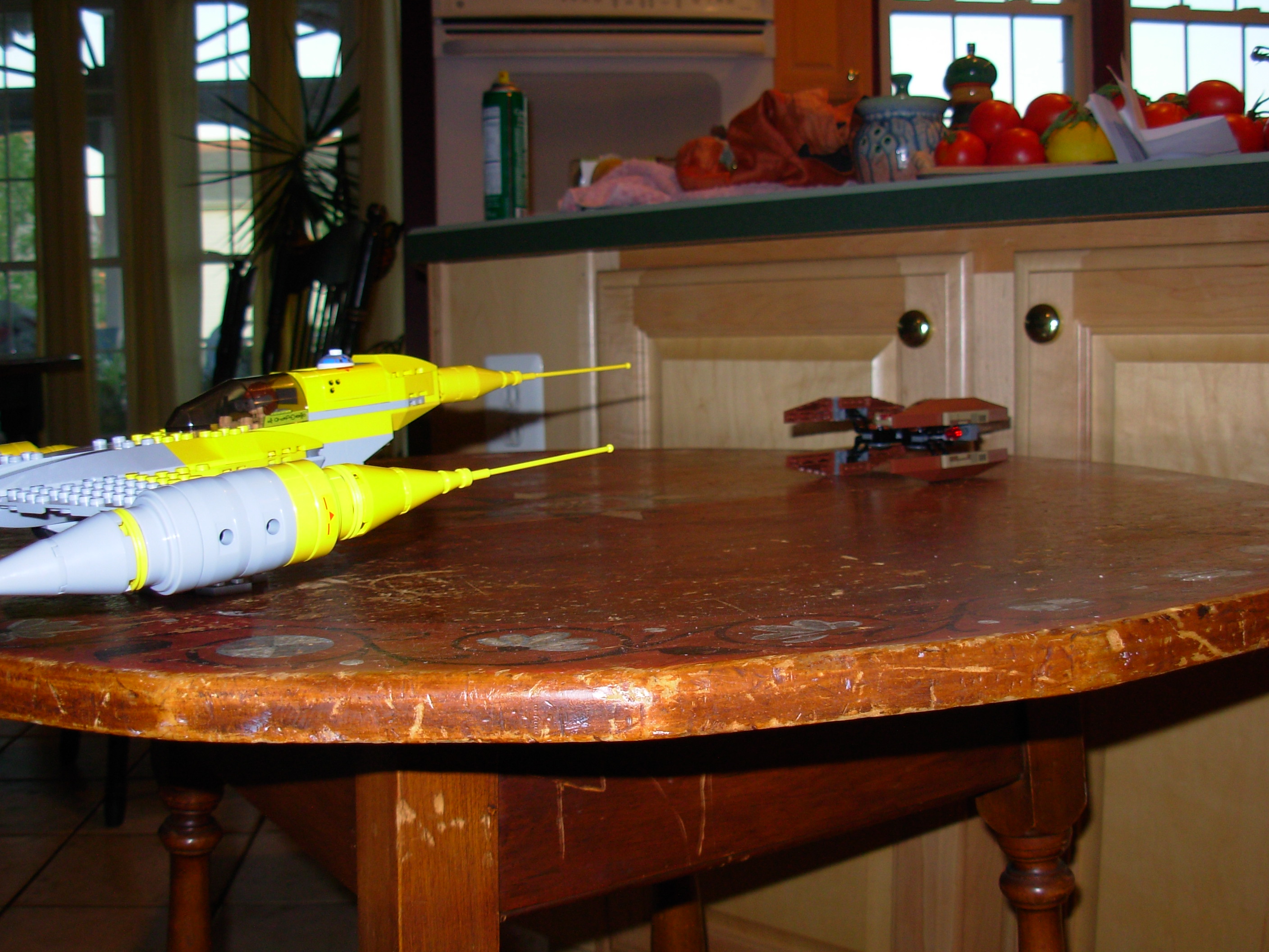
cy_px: 476
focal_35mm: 38
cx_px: 634
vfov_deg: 37.7
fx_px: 1393
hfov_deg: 49.0
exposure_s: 1/32
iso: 50
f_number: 2.9
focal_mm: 6.3
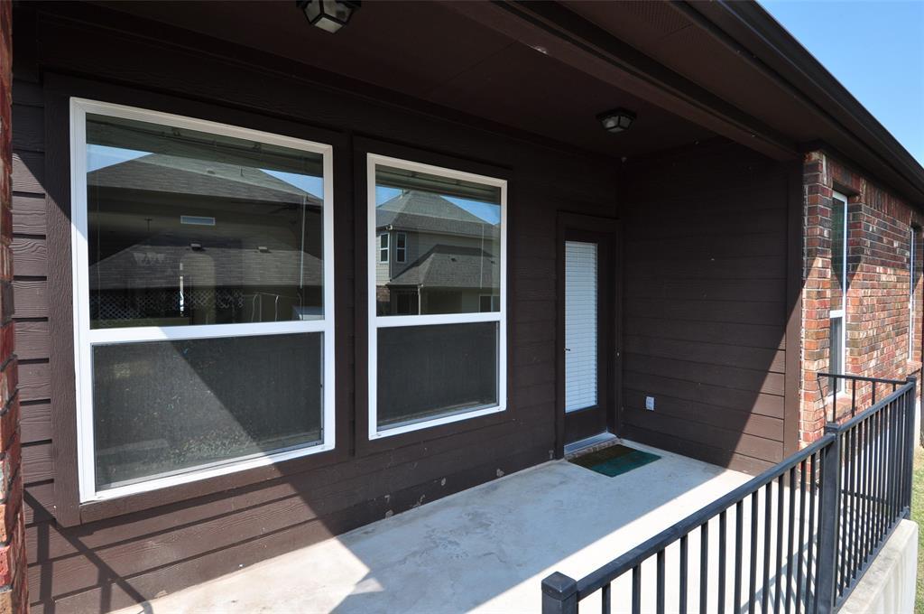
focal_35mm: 18
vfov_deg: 67.2
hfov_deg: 90.1
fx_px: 461
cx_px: 462
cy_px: 307
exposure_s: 1/250
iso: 250
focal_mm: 12
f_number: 10
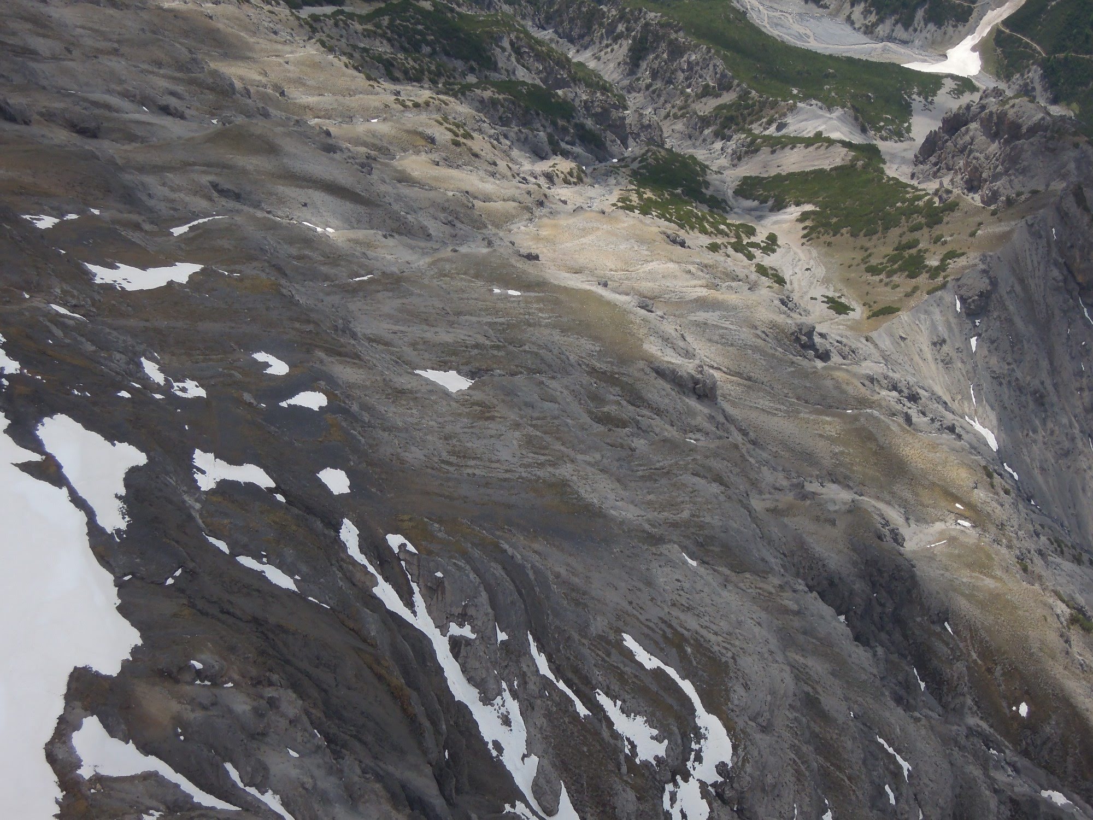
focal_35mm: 70
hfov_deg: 27.8
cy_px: 410
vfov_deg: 21.0
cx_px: 546
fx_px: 2210
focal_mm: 12.5
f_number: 4.5
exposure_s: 1/1250
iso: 160
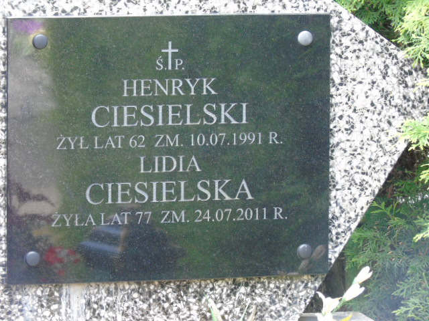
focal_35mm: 212
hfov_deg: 9.3
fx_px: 2627
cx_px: 214
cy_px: 160
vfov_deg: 7.0
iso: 500
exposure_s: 1/60
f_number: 4.7
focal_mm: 38
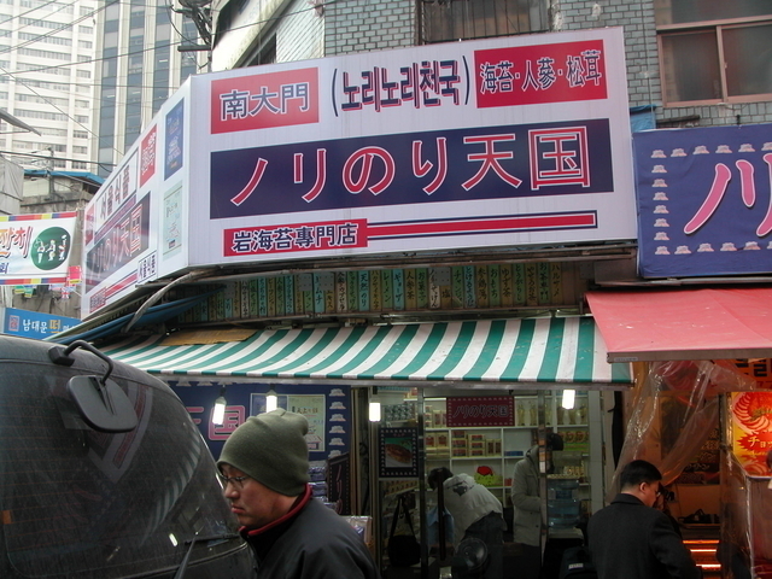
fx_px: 758
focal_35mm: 34
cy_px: 290
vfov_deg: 41.8
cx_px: 386
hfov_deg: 54.0
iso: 100
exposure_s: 1/102
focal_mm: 8.9
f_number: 3.5
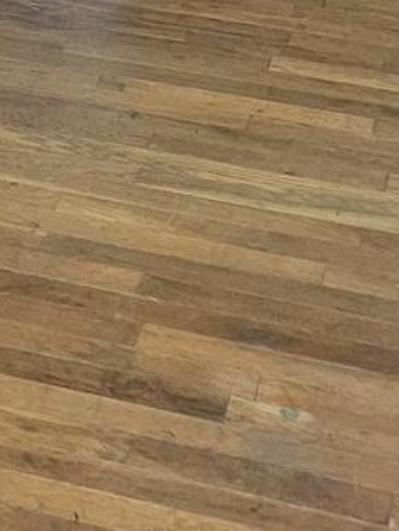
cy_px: -641
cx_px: -120
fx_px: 1949
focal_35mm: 127
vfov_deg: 12.8
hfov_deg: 11.4
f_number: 1.8
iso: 400
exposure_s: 1/40
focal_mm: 5.4
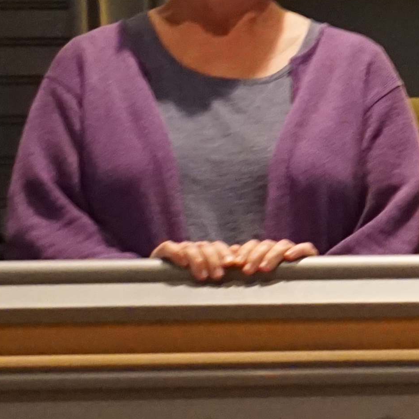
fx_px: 8901
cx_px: 825
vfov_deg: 2.7
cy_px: -325
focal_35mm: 650
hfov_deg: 2.7
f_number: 5
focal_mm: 80
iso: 3200
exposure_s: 1/13
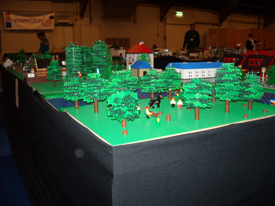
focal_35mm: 35
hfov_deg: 52.6
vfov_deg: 40.7
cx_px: 138
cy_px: 103
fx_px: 278
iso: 200
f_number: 2.8
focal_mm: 5.7
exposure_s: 1/60
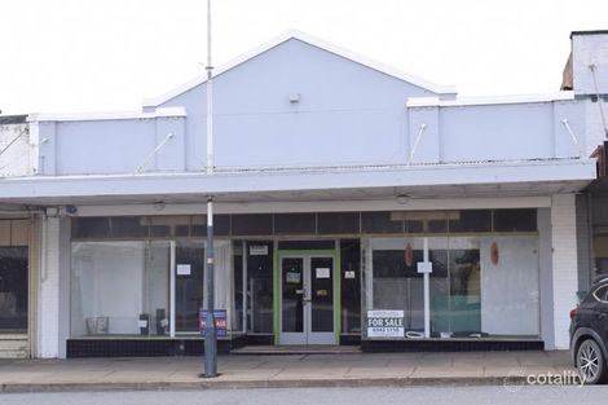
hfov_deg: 33.4
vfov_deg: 22.6
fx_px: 1013
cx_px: 304
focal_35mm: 60
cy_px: 202
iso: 200
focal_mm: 40
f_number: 9
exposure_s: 1/125
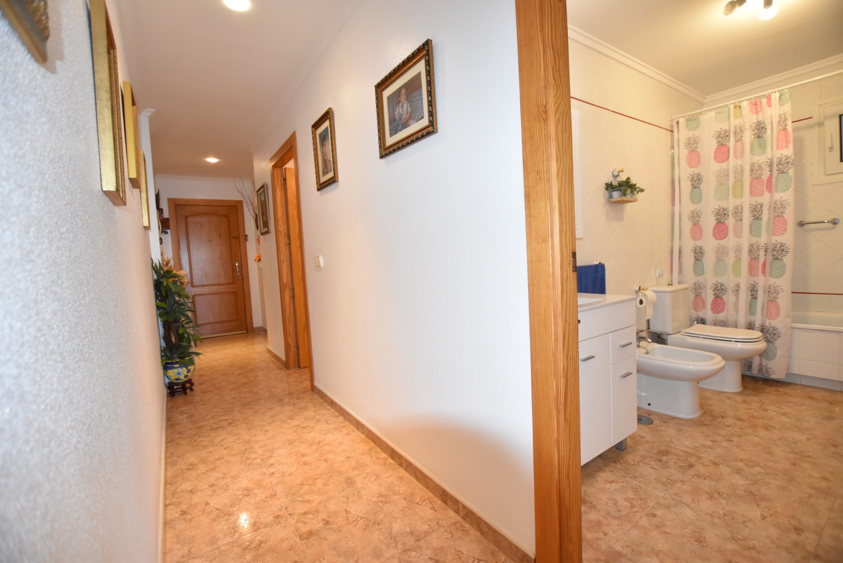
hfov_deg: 100.4
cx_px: 422
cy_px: 282
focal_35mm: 15
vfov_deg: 77.4
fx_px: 351
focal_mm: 10
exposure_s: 1/200
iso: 2000
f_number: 3.5
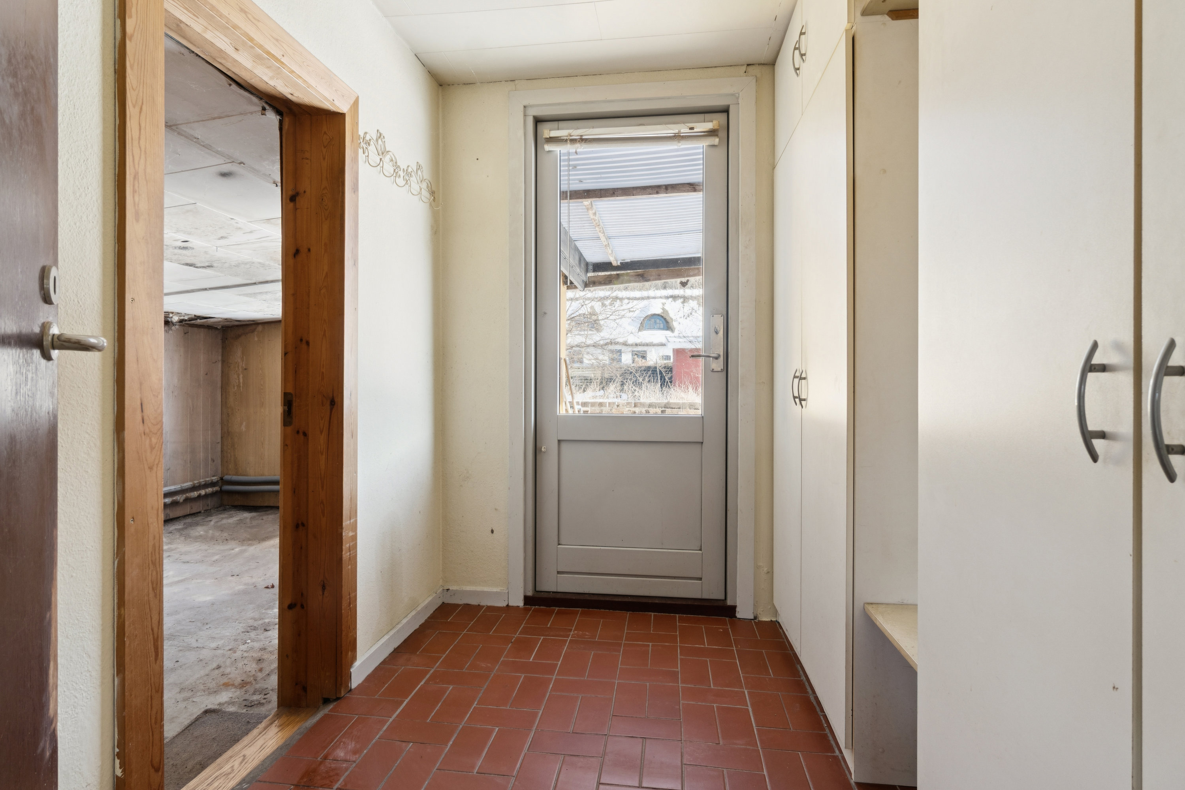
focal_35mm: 18
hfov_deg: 90.0
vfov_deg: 67.4
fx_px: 592
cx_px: 592
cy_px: 395
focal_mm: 12
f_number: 8
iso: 200
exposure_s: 1/25
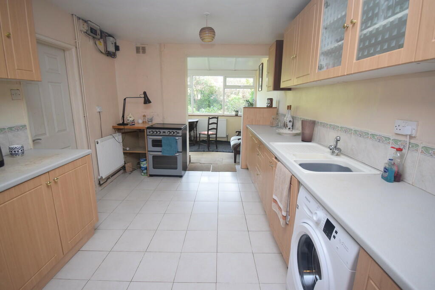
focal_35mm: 16
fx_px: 199
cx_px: 218
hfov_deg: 95.0
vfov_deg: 72.1
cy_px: 145
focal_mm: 11
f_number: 4.8
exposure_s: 1/60
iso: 450
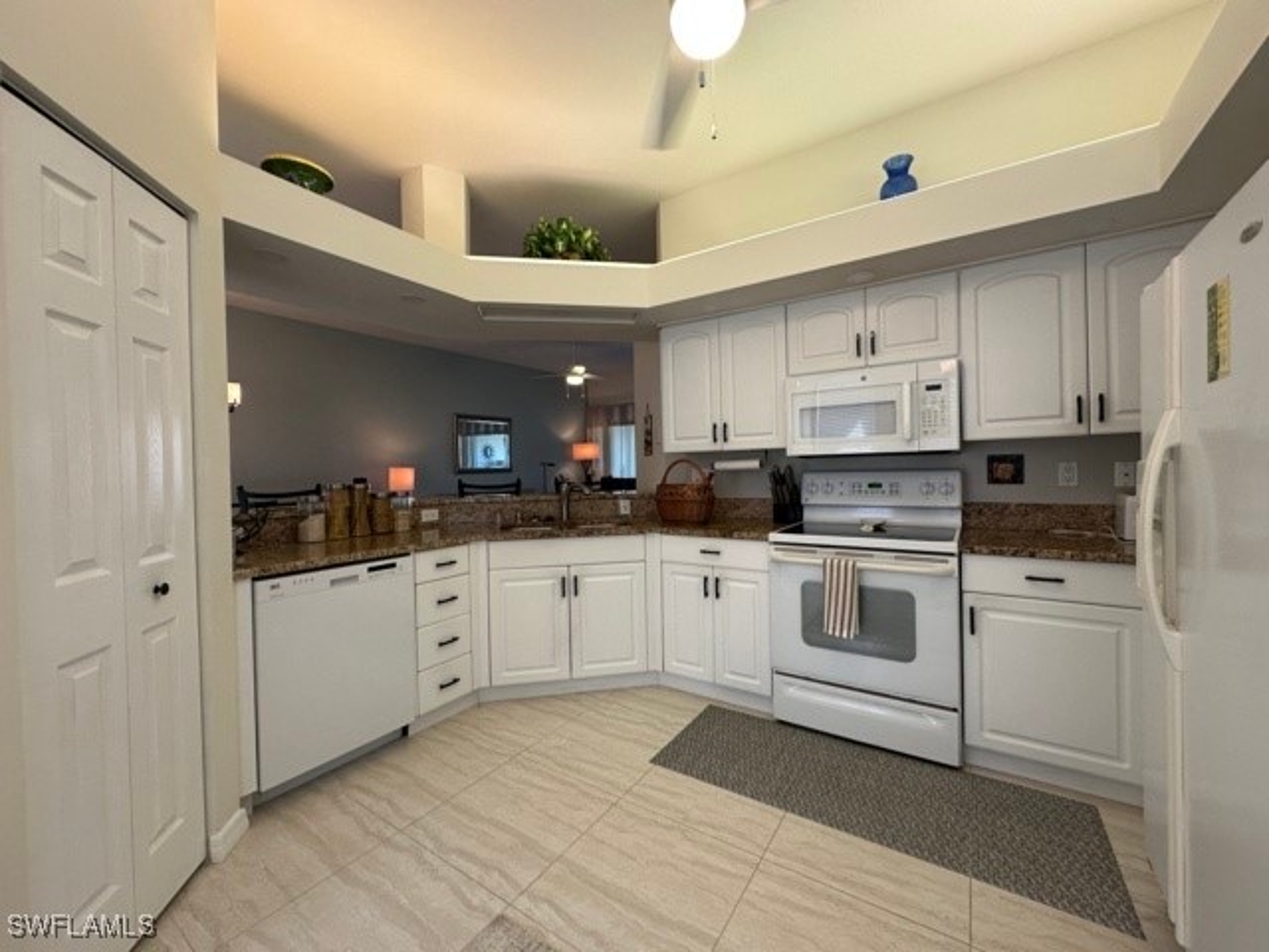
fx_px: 513
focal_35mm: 14
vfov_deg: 85.7
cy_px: 476
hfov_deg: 102.1
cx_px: 634
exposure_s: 1/120
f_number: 2.2
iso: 160
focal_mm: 2.22
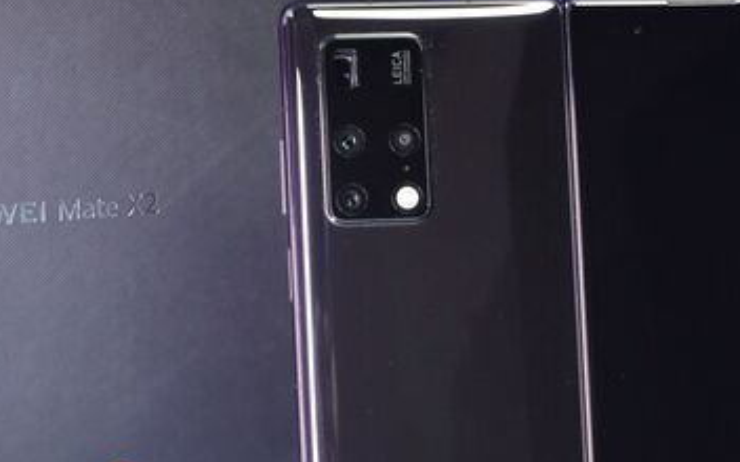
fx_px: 2400
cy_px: 295
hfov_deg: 17.5
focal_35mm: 119
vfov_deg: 11.0
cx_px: 530
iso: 12800
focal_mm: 67
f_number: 8
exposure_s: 1/250
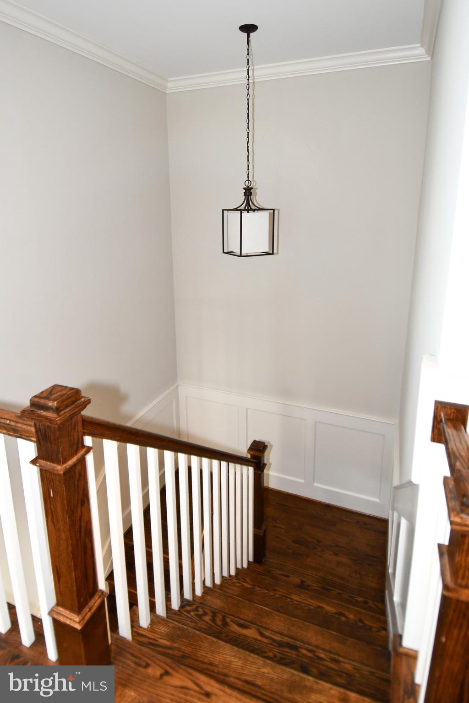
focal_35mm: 18
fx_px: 352
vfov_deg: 90.0
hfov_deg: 67.4
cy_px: 352
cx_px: 234
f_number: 4
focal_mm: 12
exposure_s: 1/60
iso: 800
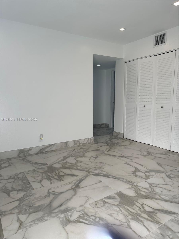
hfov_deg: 56.8
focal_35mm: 24
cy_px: 120
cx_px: 90
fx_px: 165
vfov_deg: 71.6
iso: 80
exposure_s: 1/734
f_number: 1.78
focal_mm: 6.86
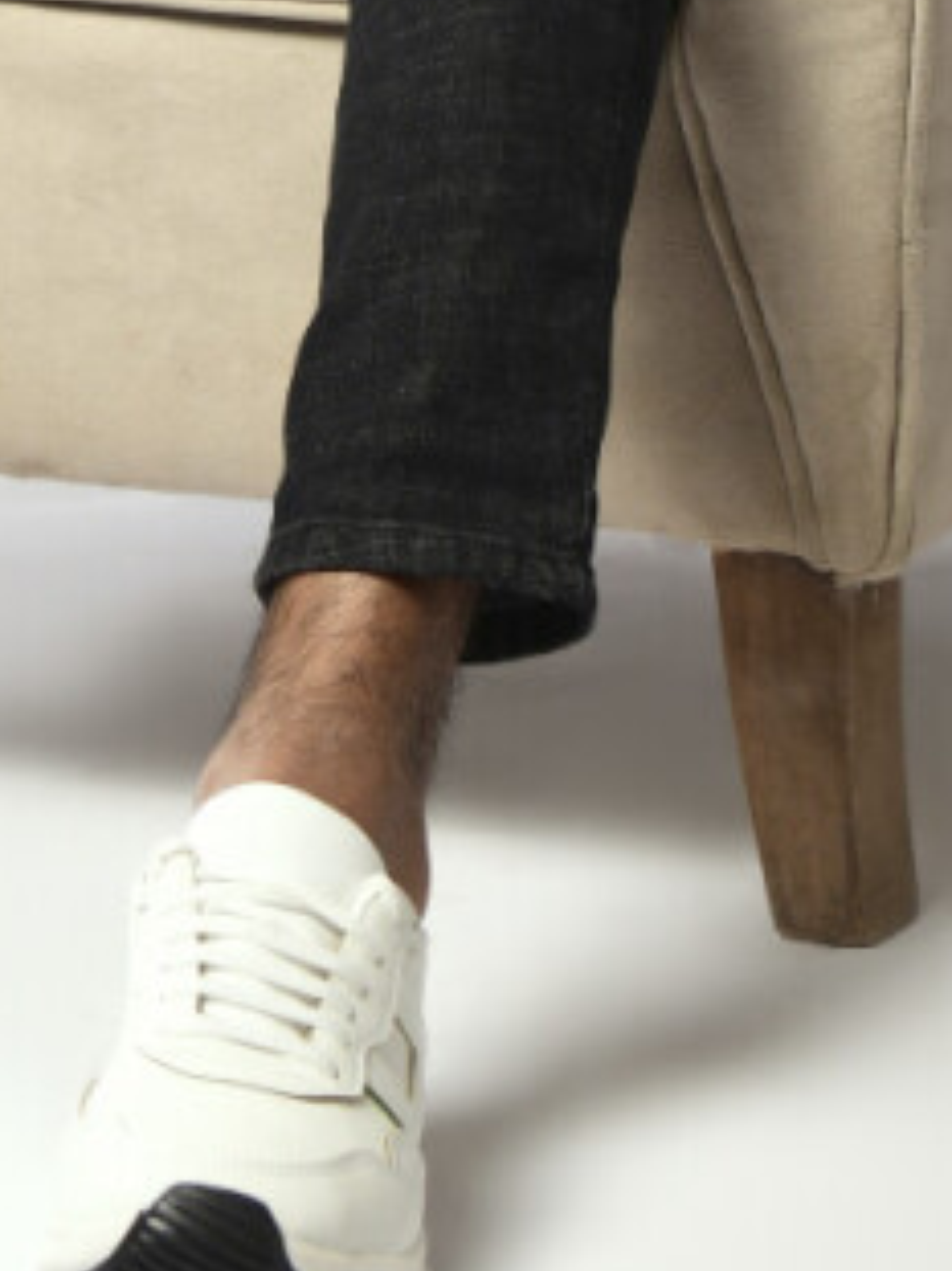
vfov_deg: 14.0
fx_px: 4770
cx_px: 339
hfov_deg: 11.4
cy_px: -785
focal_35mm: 130
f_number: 5
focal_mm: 35
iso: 400
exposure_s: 1/125
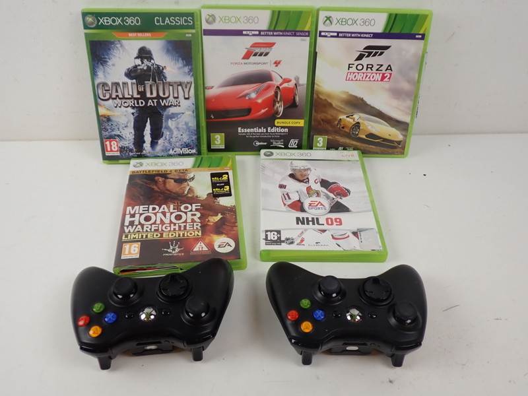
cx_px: 264
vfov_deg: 44.2
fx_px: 488
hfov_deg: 56.8
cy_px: 198
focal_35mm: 32
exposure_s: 1/125
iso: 200
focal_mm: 5.79
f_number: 2.4
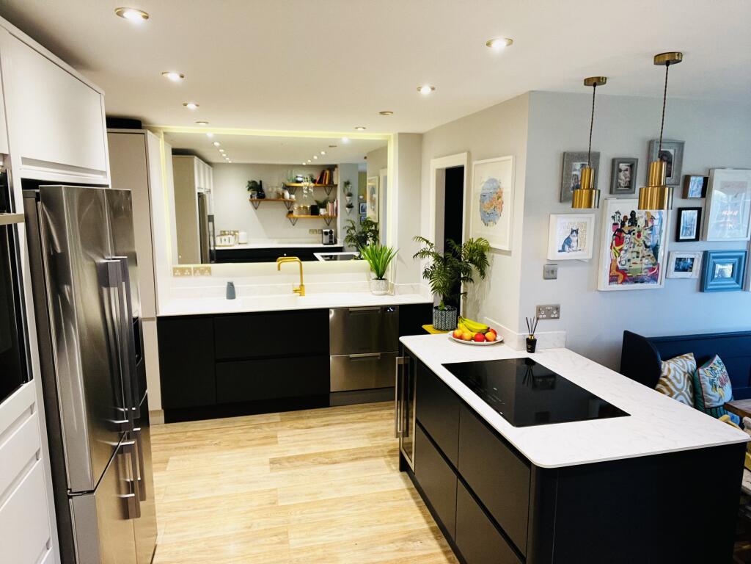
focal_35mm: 23
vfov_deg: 58.9
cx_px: 376
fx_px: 499
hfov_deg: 73.9
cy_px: 282
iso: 125
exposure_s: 1/50
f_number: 2.2
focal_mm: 2.71
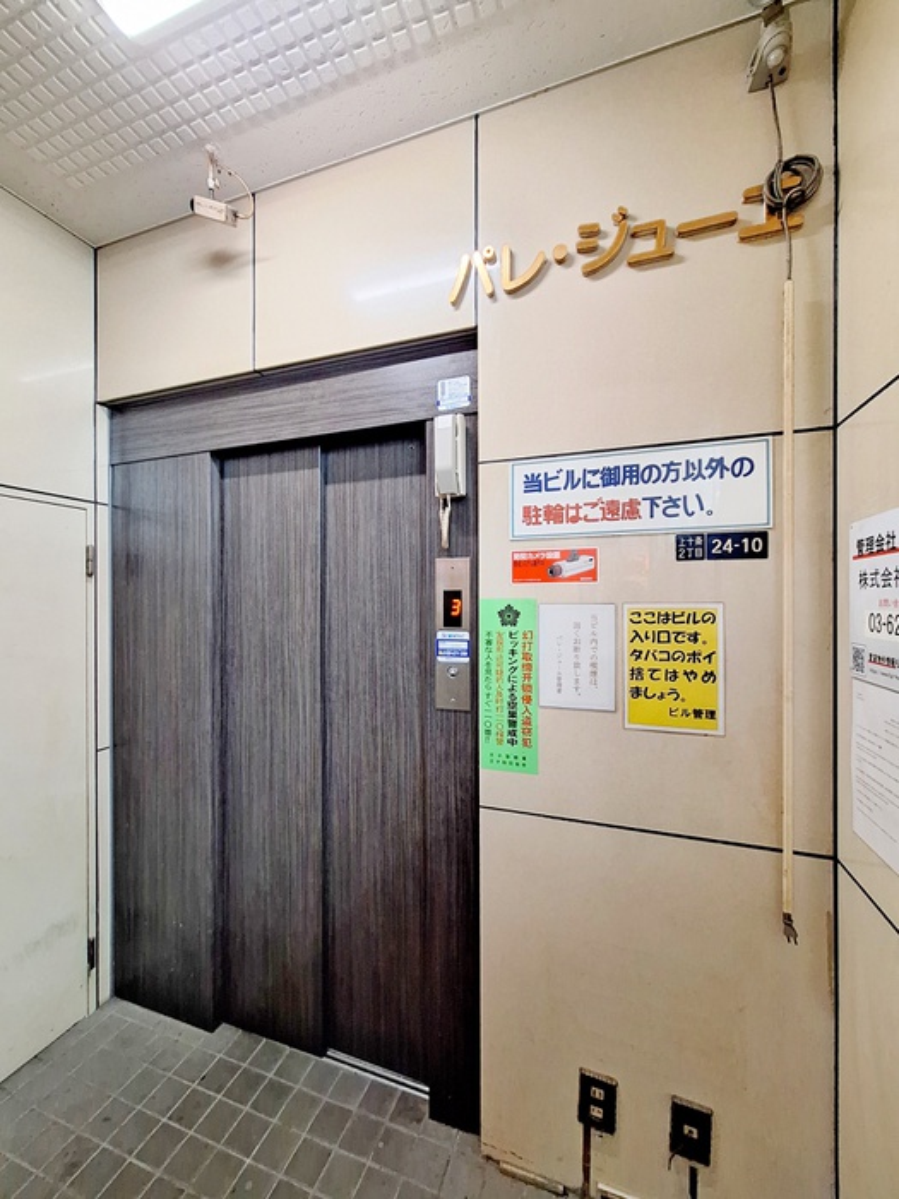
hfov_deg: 89.9
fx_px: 450
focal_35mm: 13
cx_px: 450
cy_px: 600
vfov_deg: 106.2
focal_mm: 1.74
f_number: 2.2
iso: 160
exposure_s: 1/24
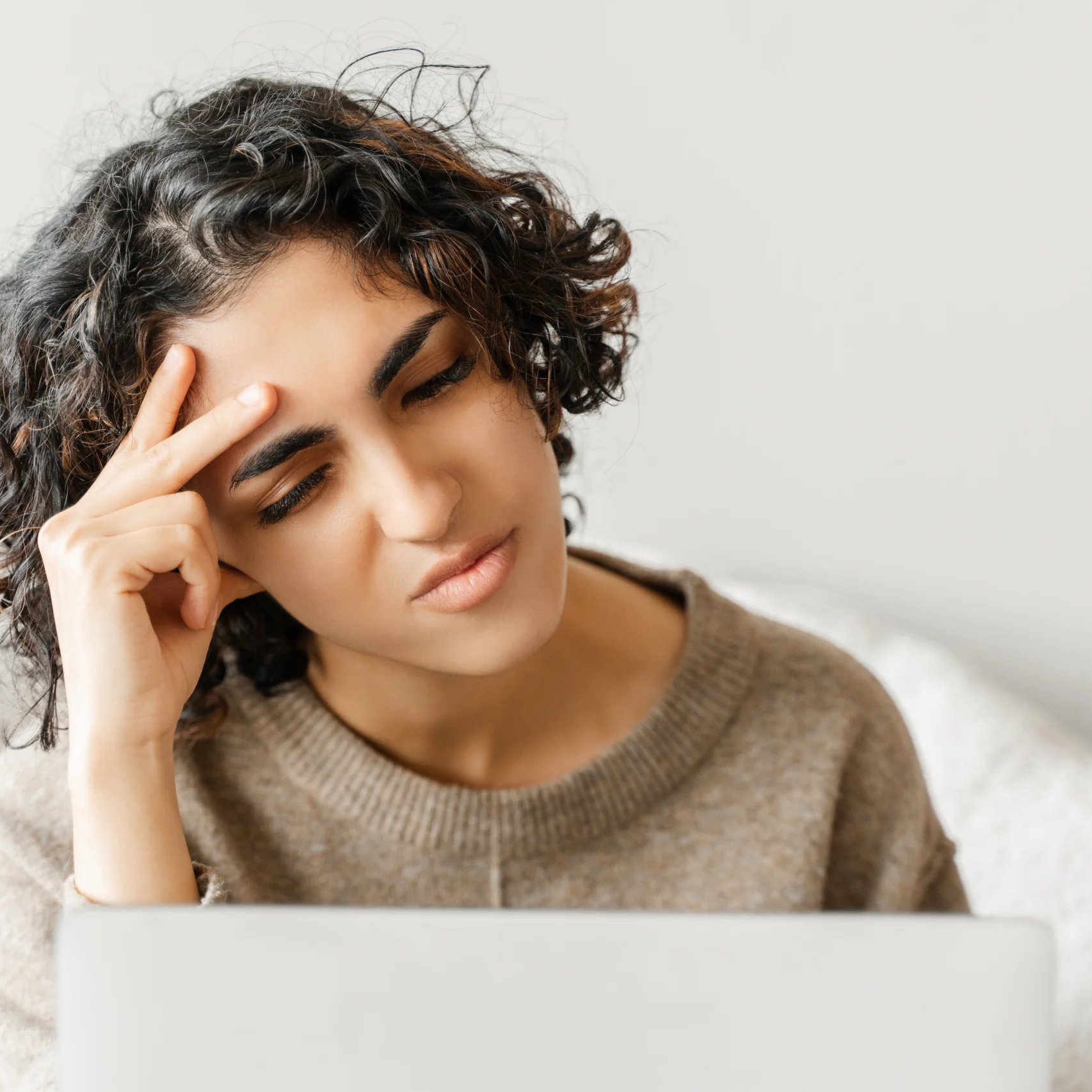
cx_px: 431
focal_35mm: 86
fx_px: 3069
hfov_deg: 20.1
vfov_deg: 20.2
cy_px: 543
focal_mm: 67
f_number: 2.8
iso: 1000
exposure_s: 1/250
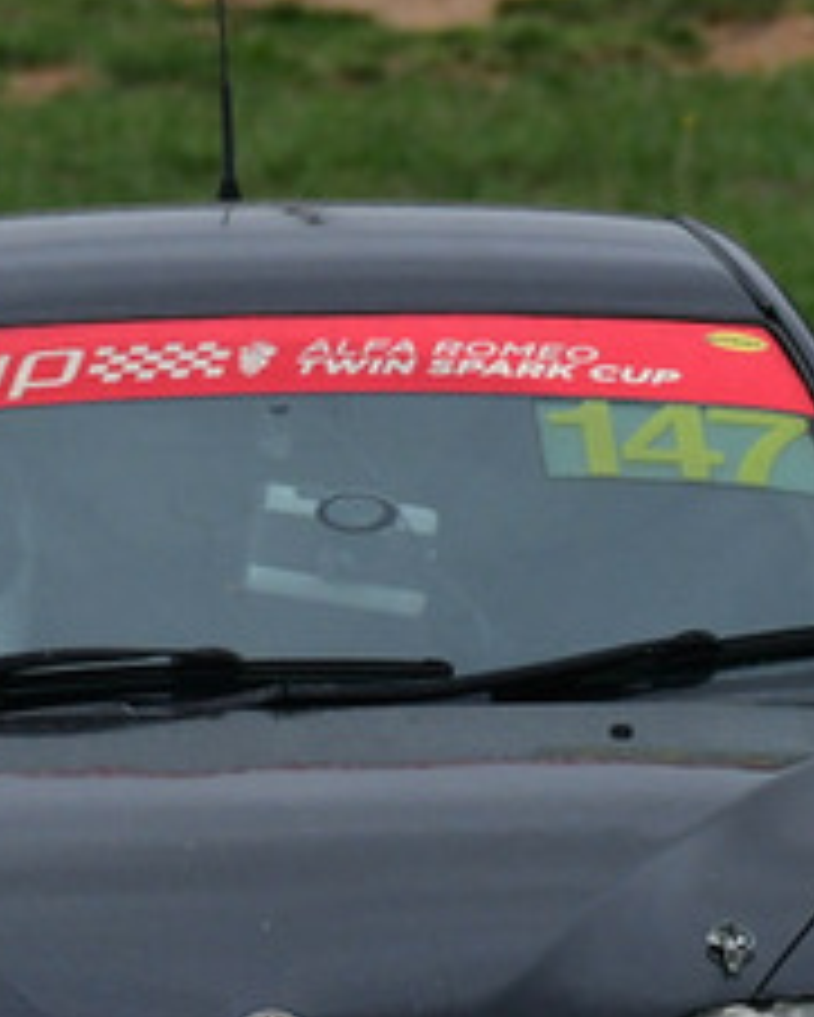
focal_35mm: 2496
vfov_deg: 0.8
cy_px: 706
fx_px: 75114
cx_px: 112
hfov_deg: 0.6
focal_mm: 500
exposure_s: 1/640
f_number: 11
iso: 1000
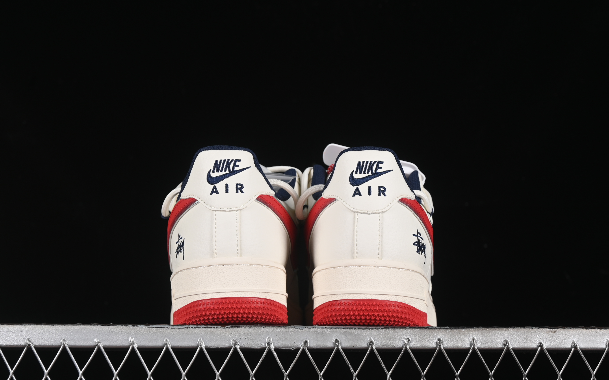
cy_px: 198
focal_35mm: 77
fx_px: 1278
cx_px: 304
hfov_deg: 26.8
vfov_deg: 16.9
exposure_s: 1/80
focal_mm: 50
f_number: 8
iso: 160
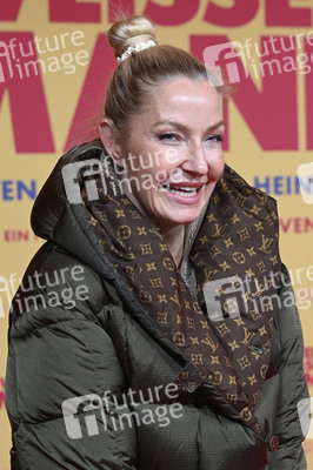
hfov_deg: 18.2
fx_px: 980
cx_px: 156
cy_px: 235
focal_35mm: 75
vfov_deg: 27.0
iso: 320
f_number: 5.6
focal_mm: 75
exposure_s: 1/160
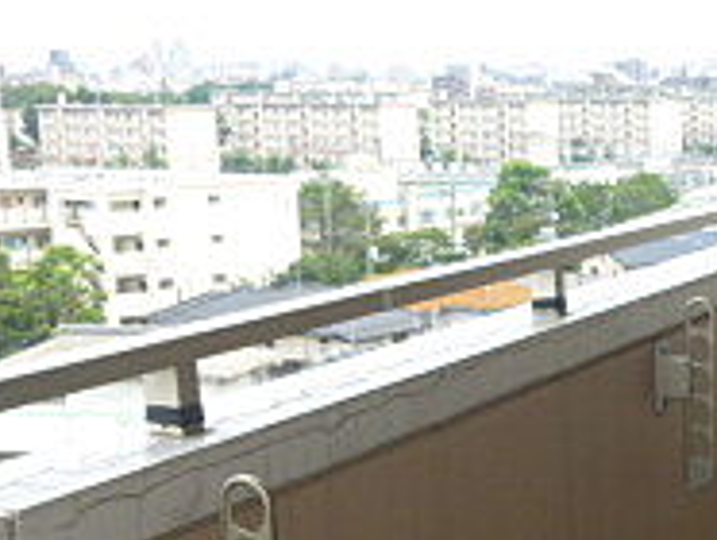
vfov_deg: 17.0
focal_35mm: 86
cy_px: 478
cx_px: 917
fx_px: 1784
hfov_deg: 20.8
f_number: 3.1
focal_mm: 4.5
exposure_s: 1/100
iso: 100
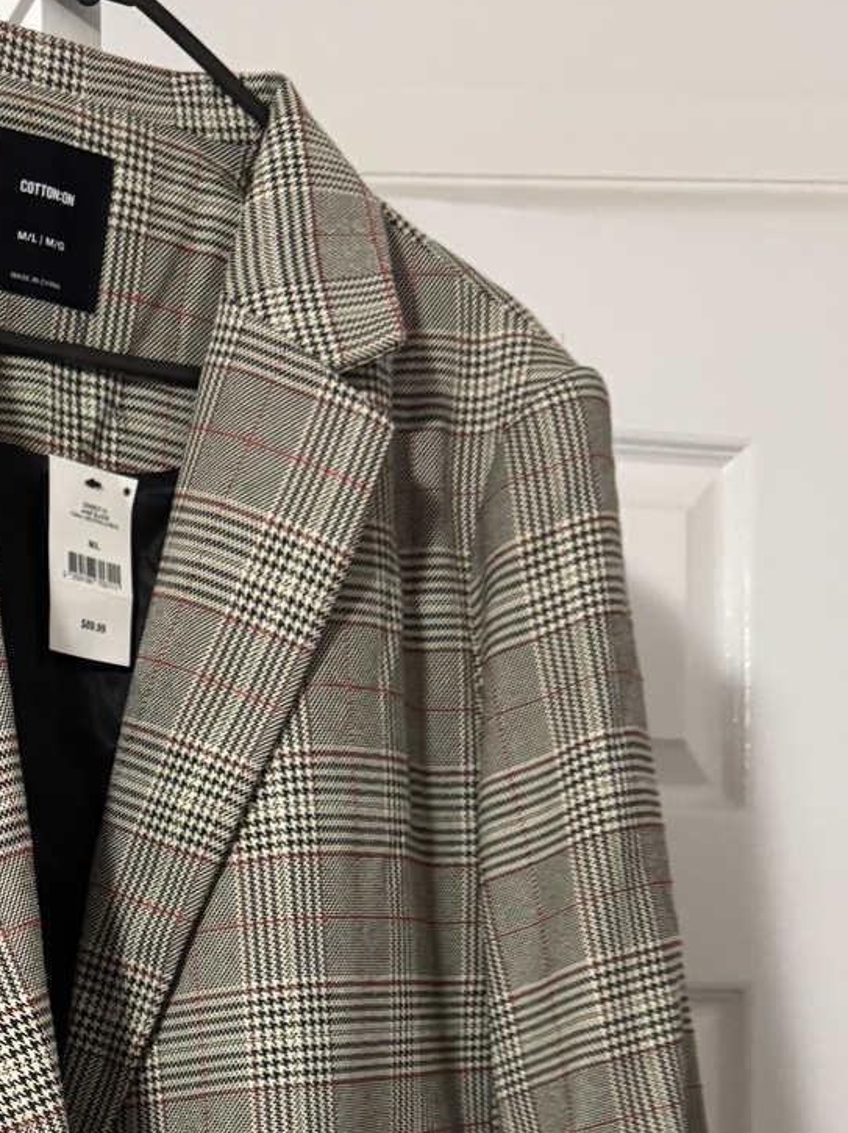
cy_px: 1106
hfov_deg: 26.7
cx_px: 114
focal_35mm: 53
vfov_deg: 33.4
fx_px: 1733
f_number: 1.78
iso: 800
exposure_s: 1/50
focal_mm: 6.76
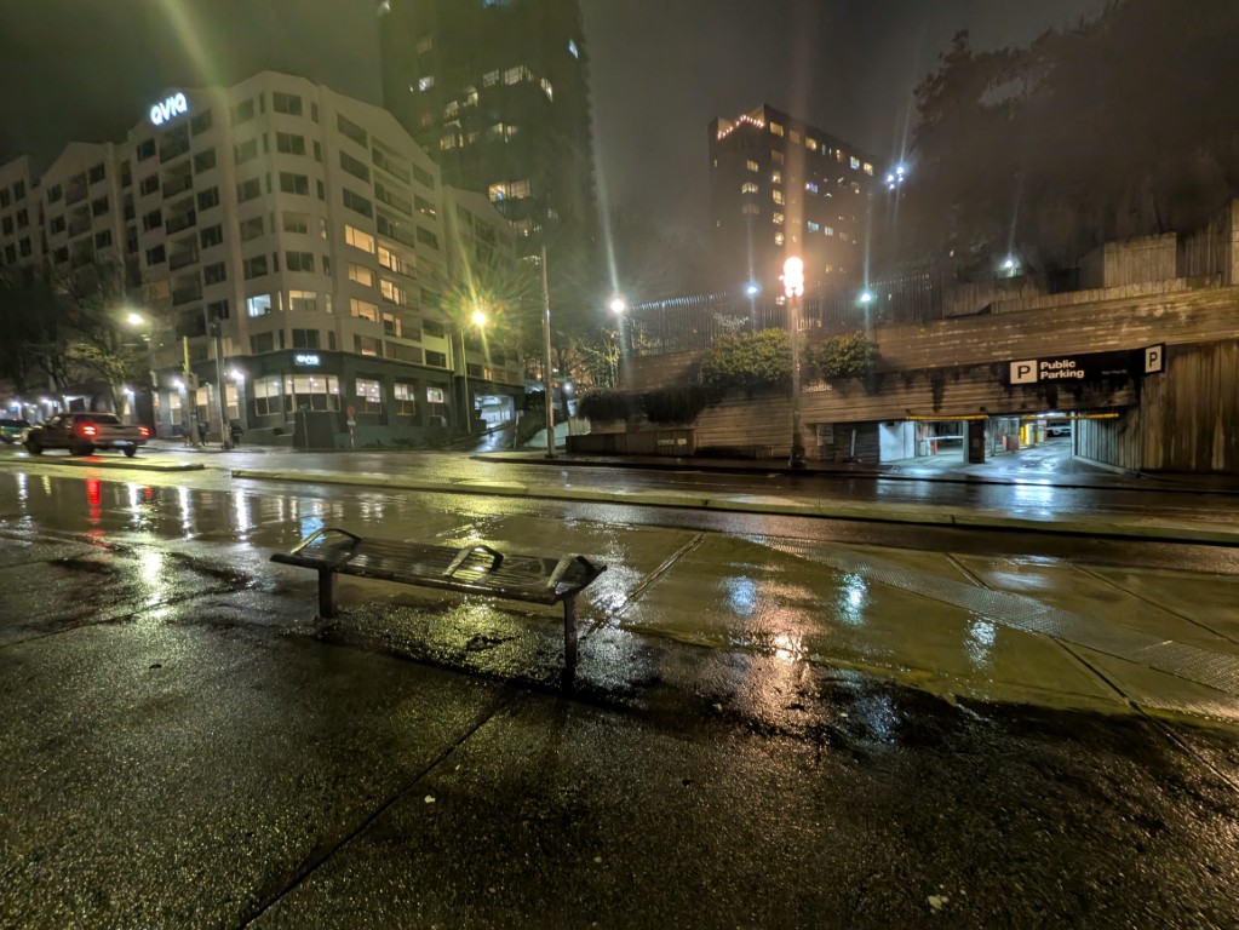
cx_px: 620
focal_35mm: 14
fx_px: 501
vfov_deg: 85.7
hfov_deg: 102.0
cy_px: 465
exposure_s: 1/25
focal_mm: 1.83
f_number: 2.2
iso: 352
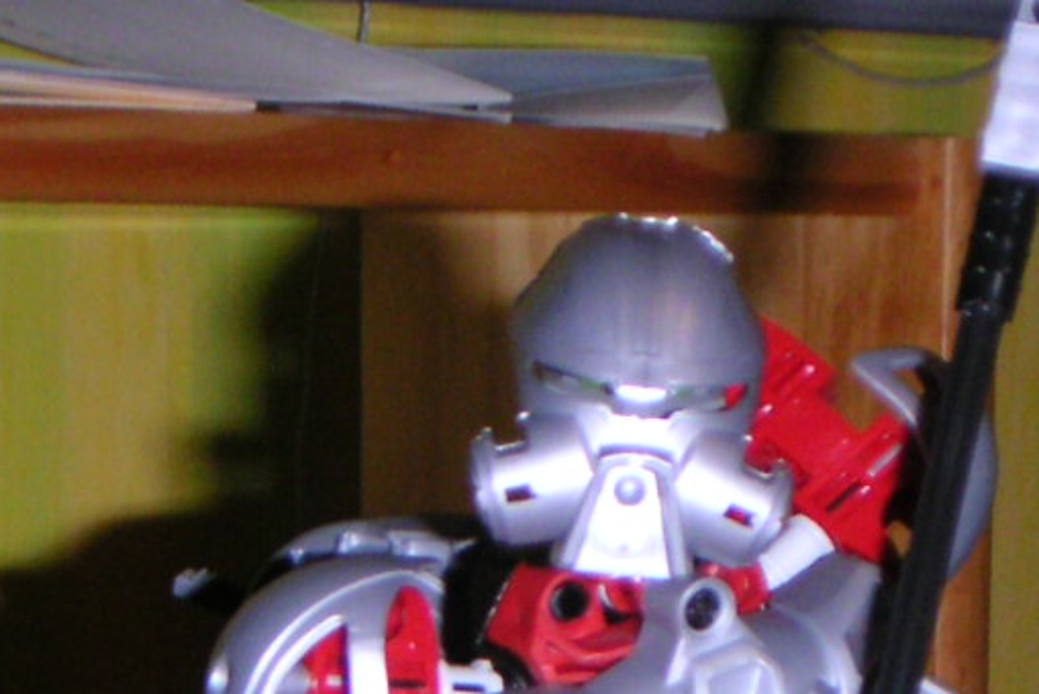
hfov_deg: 13.8
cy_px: 947
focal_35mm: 149
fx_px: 4303
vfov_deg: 9.0
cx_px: 500
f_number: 3.2
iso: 200
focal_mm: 7.5
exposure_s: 1/60
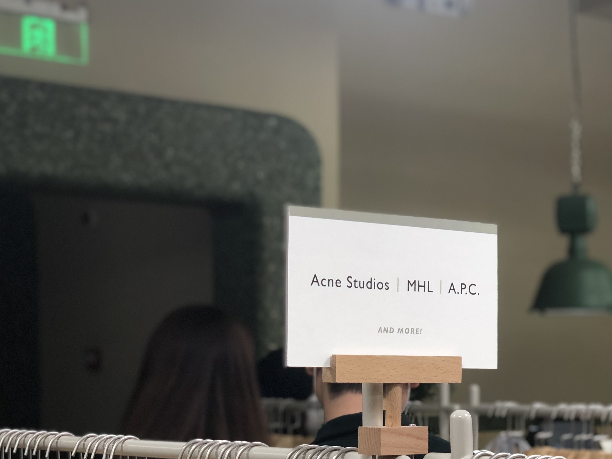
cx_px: 438
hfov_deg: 22.6
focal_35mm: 86
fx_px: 1520
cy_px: 353
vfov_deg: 17.1
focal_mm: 6
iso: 64
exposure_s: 1/60
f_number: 2.4
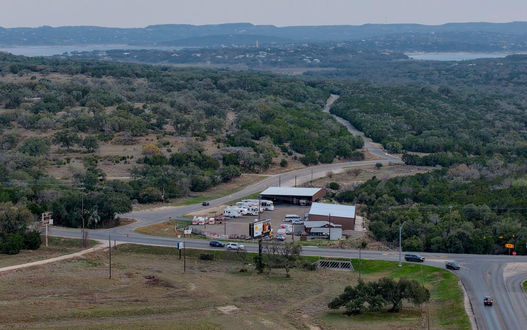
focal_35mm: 111
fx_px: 1594
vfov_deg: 11.8
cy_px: 68
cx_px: 171
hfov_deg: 18.7
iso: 160
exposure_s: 1/500
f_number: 2.8
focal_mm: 19.35
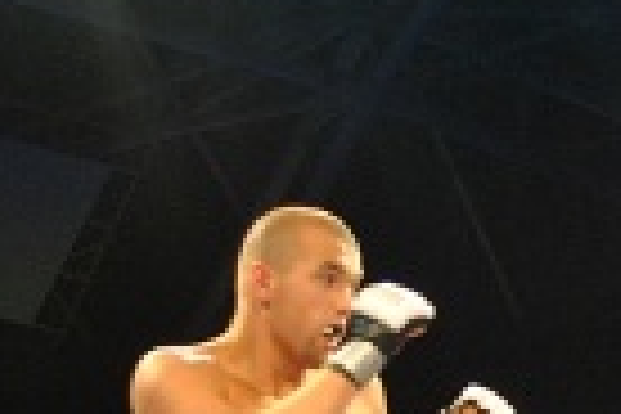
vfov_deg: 8.3
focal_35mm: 161
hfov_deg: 12.7
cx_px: 565
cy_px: 630
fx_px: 2774
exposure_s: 1/200
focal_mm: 29
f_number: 4.5
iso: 800
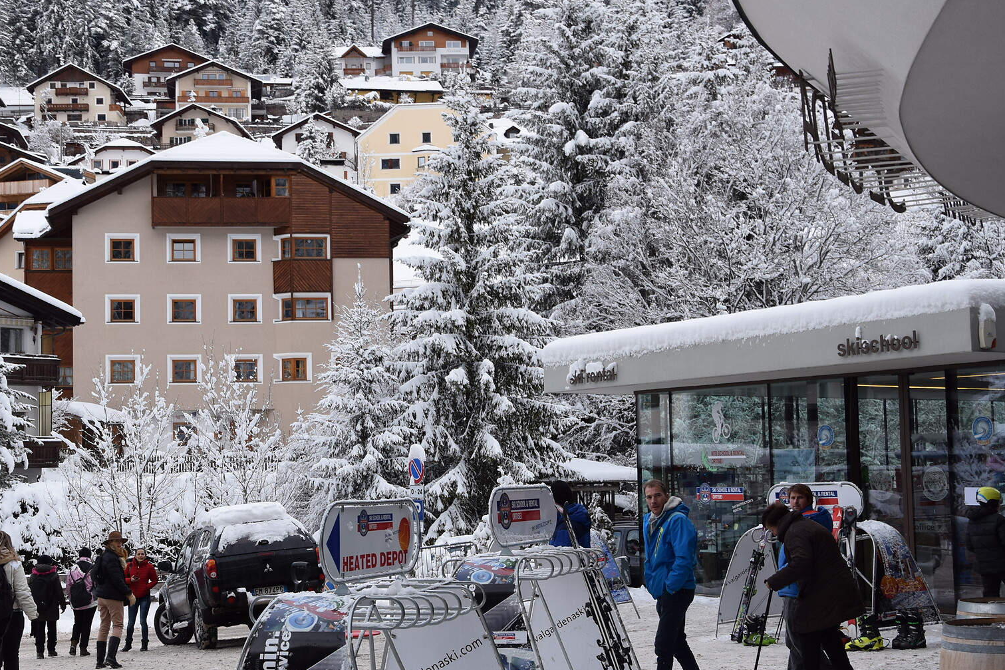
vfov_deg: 22.2
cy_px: 366
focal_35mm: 61
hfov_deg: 32.8
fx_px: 1703
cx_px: 401
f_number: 8
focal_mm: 32
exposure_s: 1/250
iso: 320
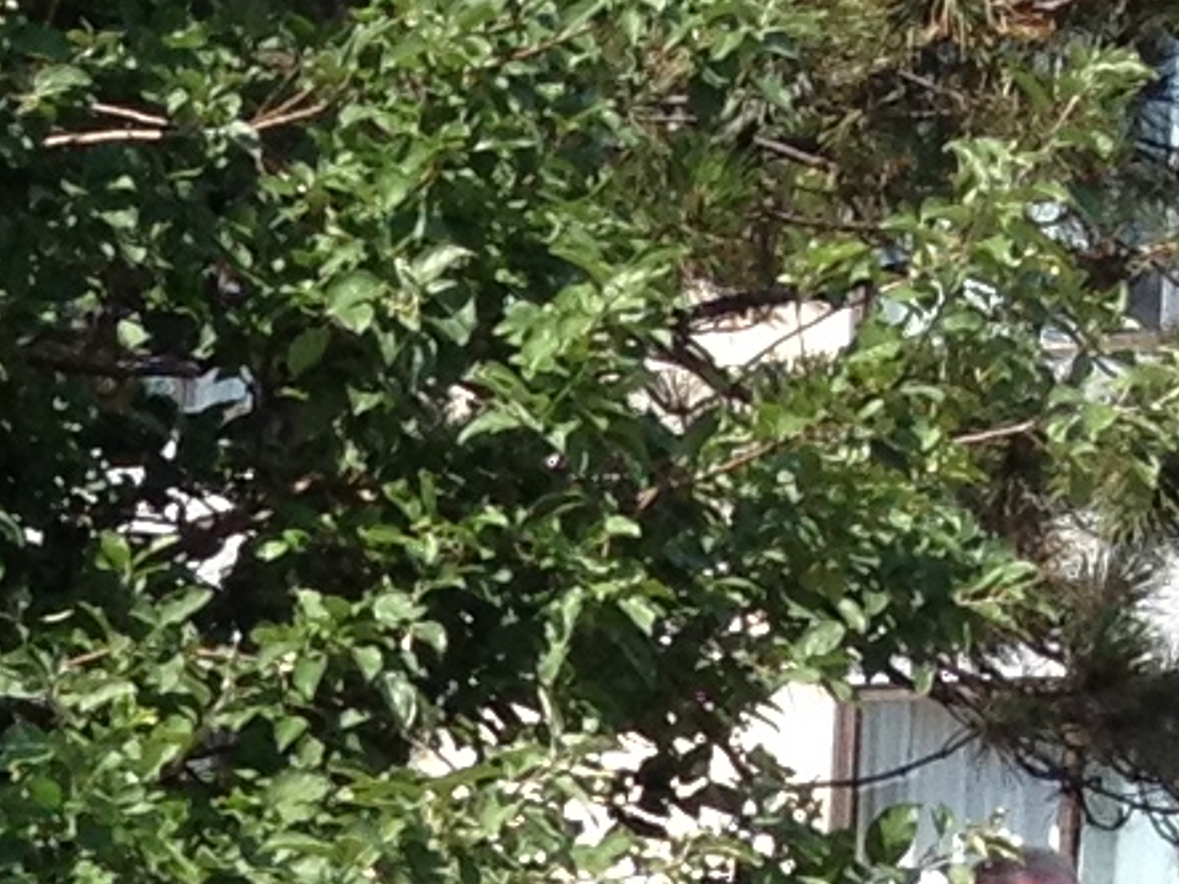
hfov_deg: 7.4
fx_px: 8785
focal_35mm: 258
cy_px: 2319
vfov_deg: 5.5
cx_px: -1208
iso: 50
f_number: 2.4
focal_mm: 4.28
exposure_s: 1/920
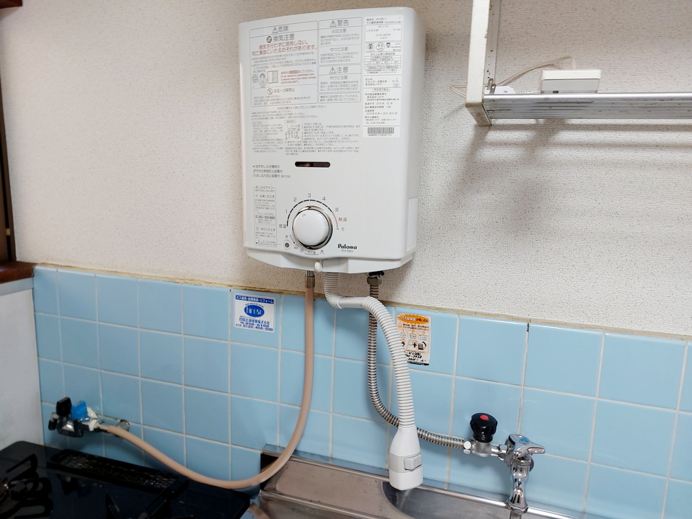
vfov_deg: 56.8
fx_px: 480
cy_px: 260
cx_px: 346
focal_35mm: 24
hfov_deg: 71.6
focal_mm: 5.23
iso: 25
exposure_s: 1/24
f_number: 1.8
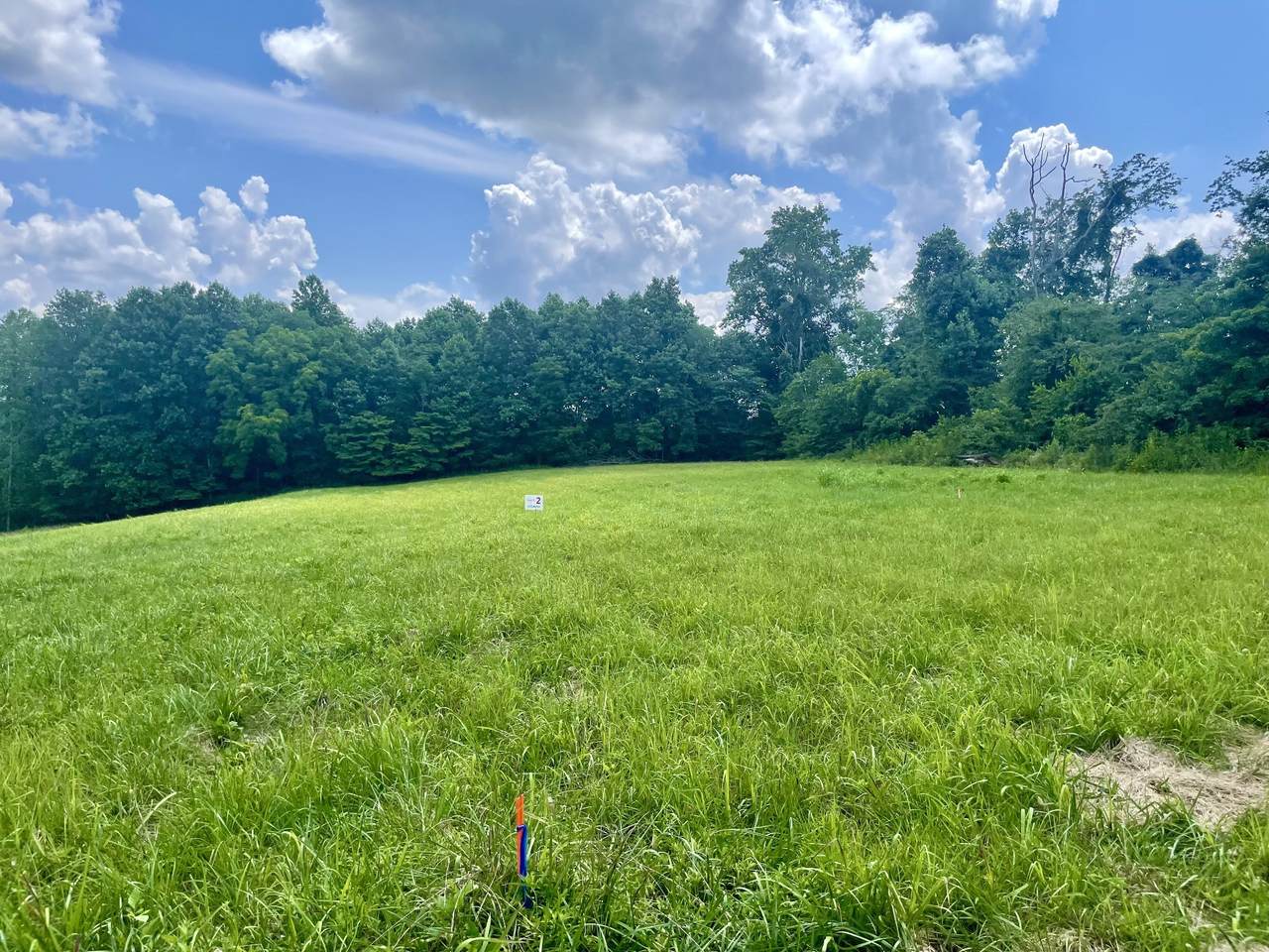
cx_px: 634
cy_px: 476
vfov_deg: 53.1
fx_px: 953
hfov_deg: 67.3
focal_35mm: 26
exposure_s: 1/4000
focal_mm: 4.2
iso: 32
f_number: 1.6
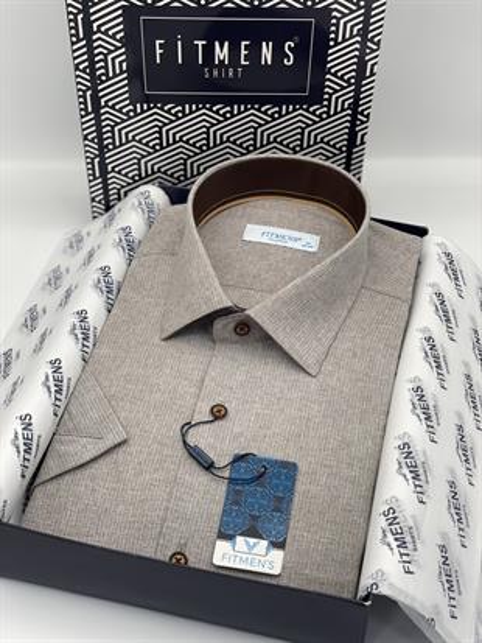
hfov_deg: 28.0
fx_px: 965
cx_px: 241
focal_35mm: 52
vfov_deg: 36.8
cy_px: 322
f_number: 2
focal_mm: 6
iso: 32
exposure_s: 1/122
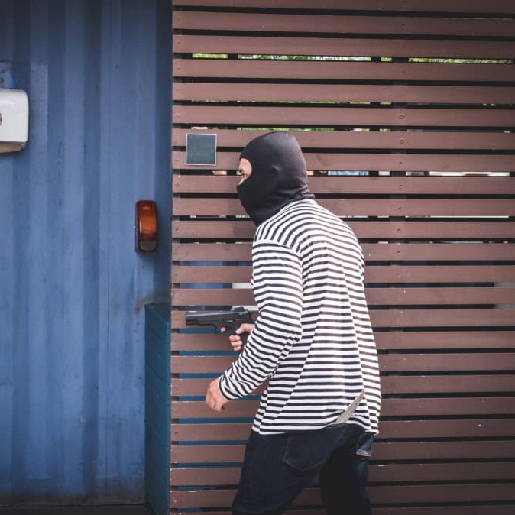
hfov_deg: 18.6
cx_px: 174
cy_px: 260
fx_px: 1565
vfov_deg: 18.7
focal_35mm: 93
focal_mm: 35
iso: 400
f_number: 5.6
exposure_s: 1/320
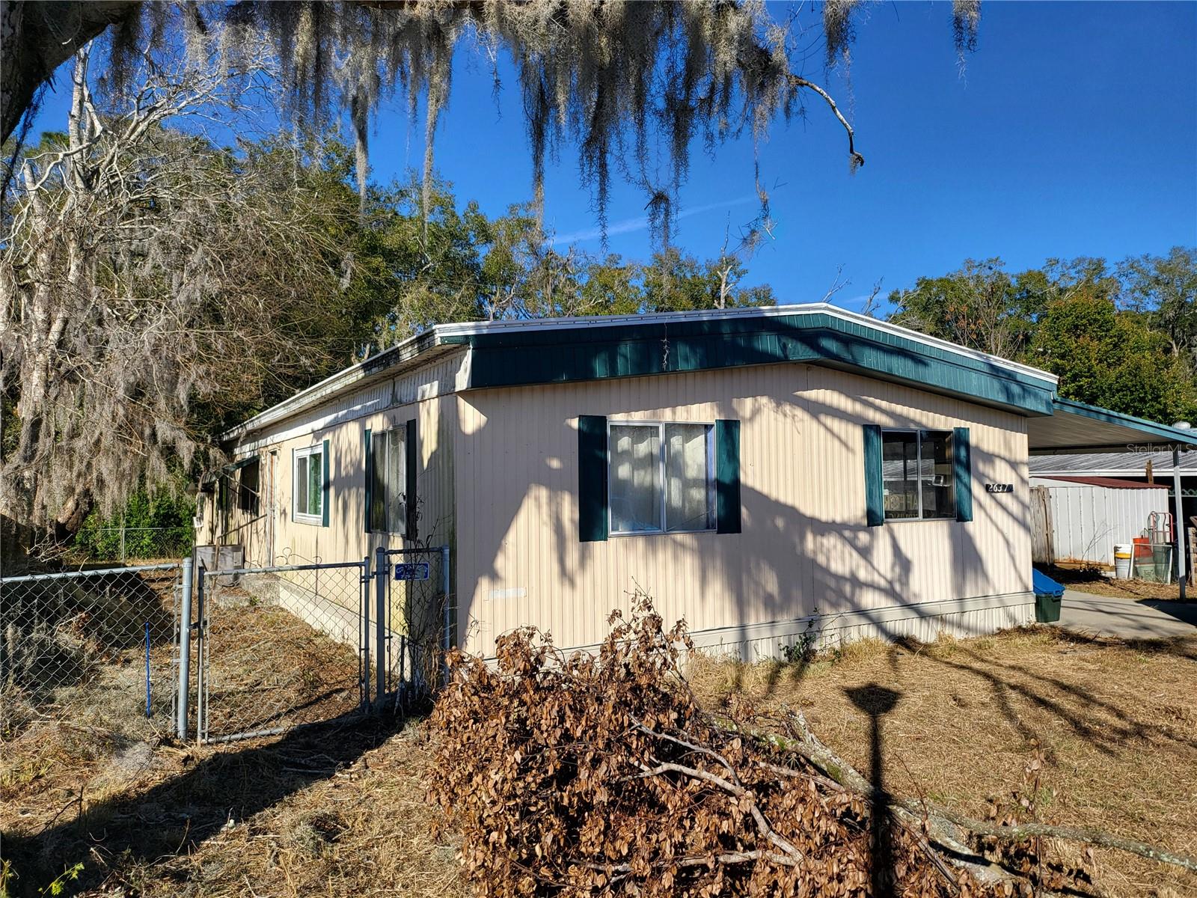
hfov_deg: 71.6
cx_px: 598
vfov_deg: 56.8
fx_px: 830
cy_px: 449
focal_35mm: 24
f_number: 1.8
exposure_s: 1/2352
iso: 40
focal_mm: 5
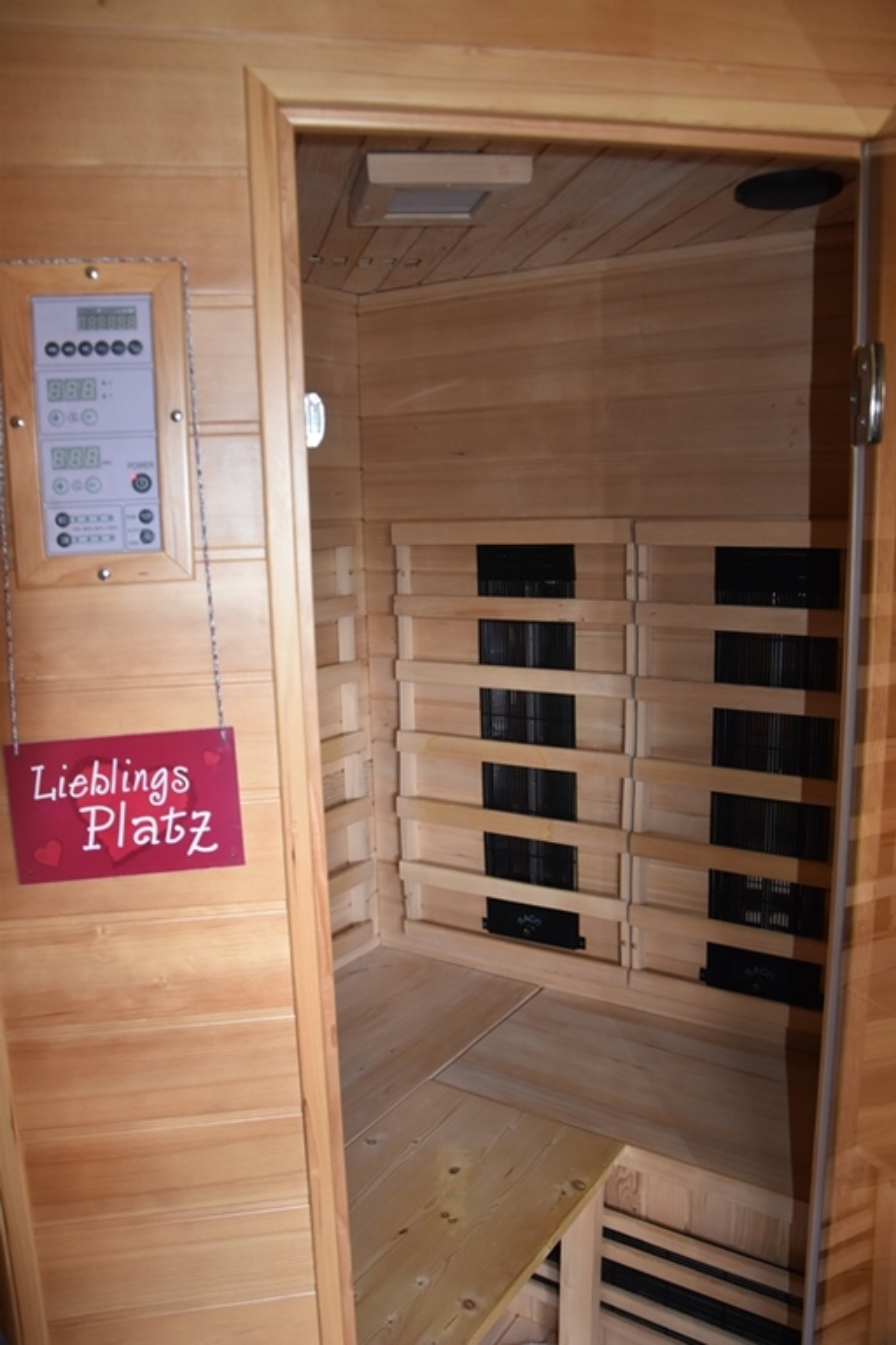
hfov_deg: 47.9
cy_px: 672
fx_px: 1008
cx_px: 448
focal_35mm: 27
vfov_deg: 67.4
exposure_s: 1/60
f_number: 3.5
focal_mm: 18
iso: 900
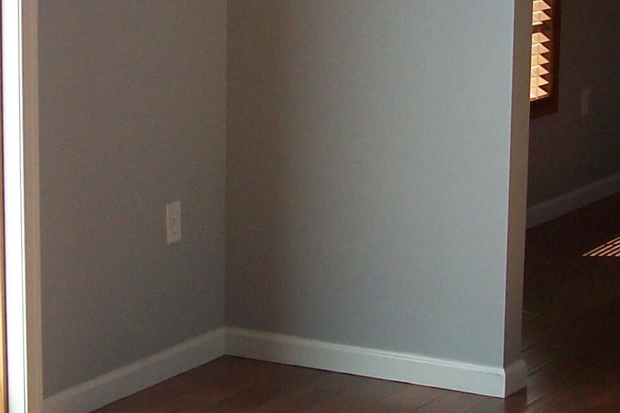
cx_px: 261
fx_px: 1980
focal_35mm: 115
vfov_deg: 11.9
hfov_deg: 17.8
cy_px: 181
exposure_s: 1/141
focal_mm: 6
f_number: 2.7
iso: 80
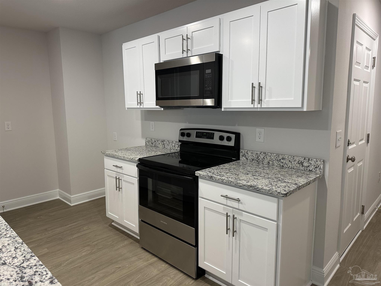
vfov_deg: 56.8
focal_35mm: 24
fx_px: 264
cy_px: 143
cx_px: 190
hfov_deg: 71.6
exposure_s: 1/60
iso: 125
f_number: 1.78
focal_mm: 6.86
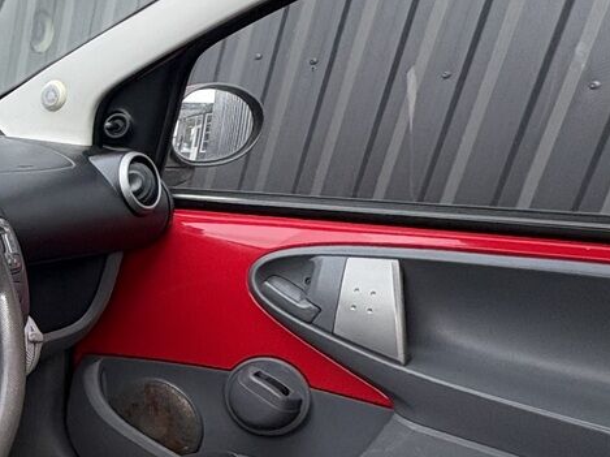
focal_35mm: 51
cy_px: 415
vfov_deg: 27.5
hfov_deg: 28.4
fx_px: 898
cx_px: -244
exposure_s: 1/210
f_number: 2.2
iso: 50
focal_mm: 2.22
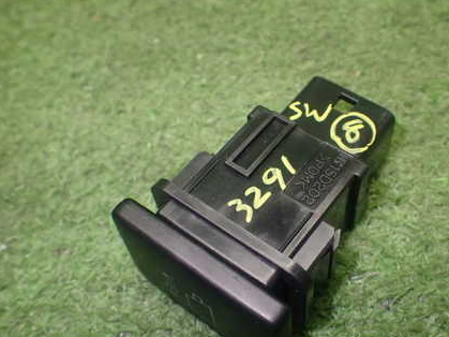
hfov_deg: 43.6
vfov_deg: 33.5
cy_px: 187
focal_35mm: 43
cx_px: 272
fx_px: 558
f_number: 2.3
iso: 500
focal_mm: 5.4
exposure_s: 1/125
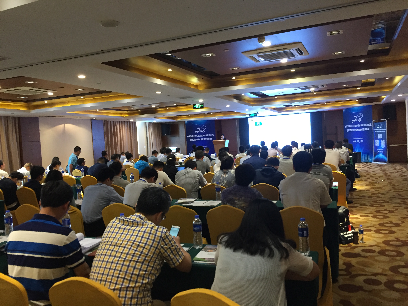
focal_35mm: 29
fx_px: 342
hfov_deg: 61.7
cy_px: 153
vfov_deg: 48.2
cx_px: 204
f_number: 2.2
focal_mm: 4.15
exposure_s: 1/33
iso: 250
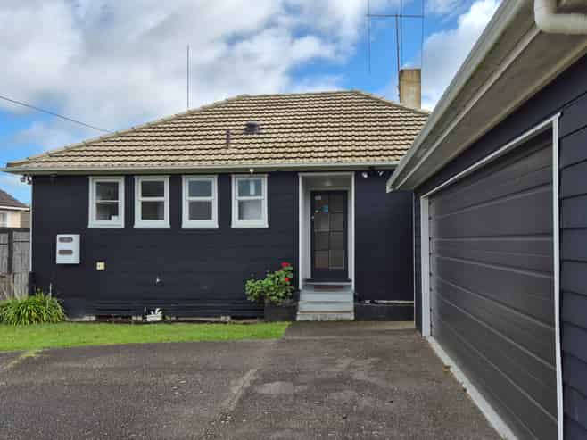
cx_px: 294
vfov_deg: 58.8
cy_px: 220
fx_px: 390
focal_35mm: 23
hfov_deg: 73.9
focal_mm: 5.4
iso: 25
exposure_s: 1/1116
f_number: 1.8
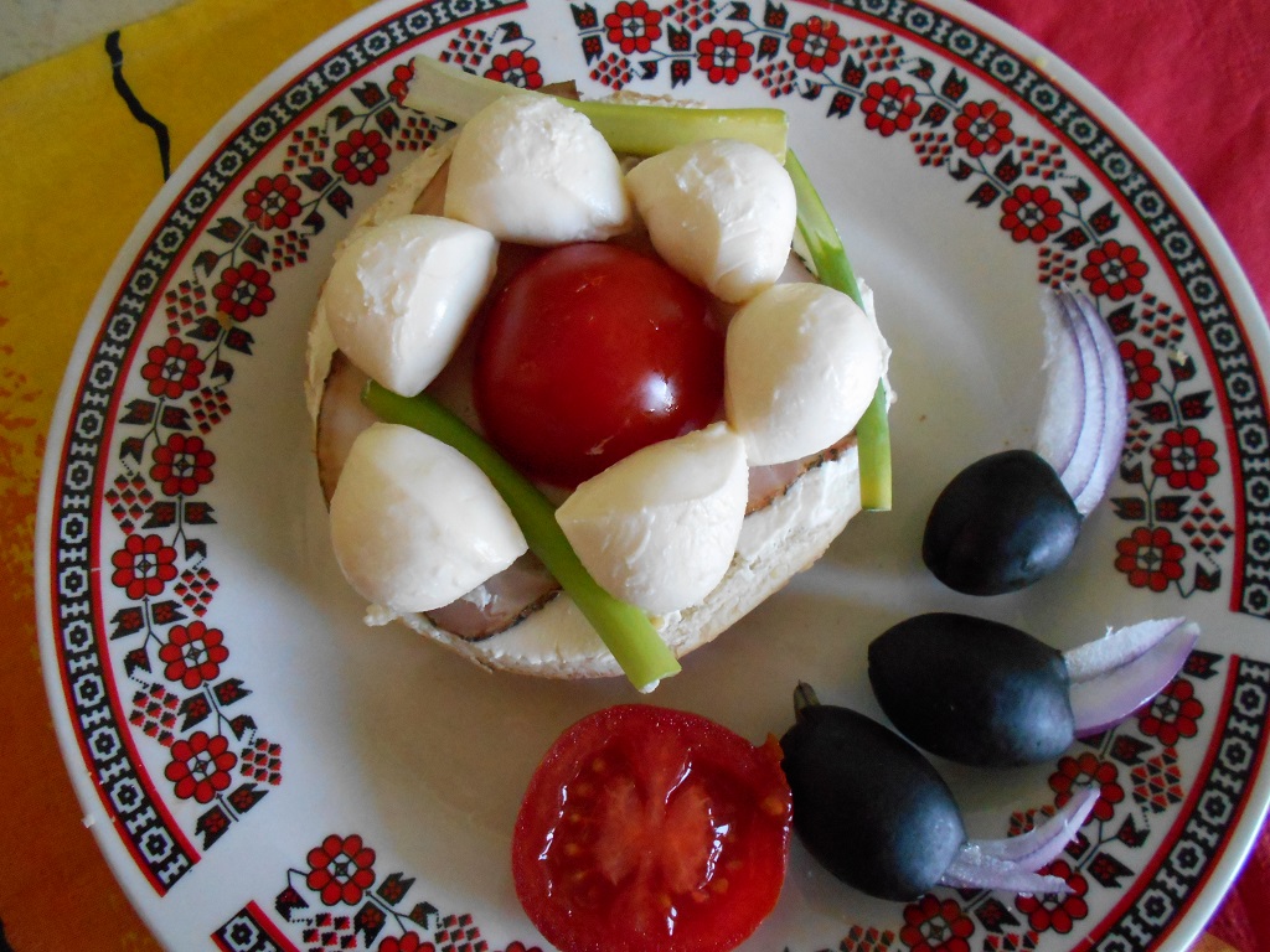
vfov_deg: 53.1
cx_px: 635
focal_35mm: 26
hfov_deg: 67.3
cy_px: 476
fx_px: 954
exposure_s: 1/80
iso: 800
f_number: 3.2
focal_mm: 4.6
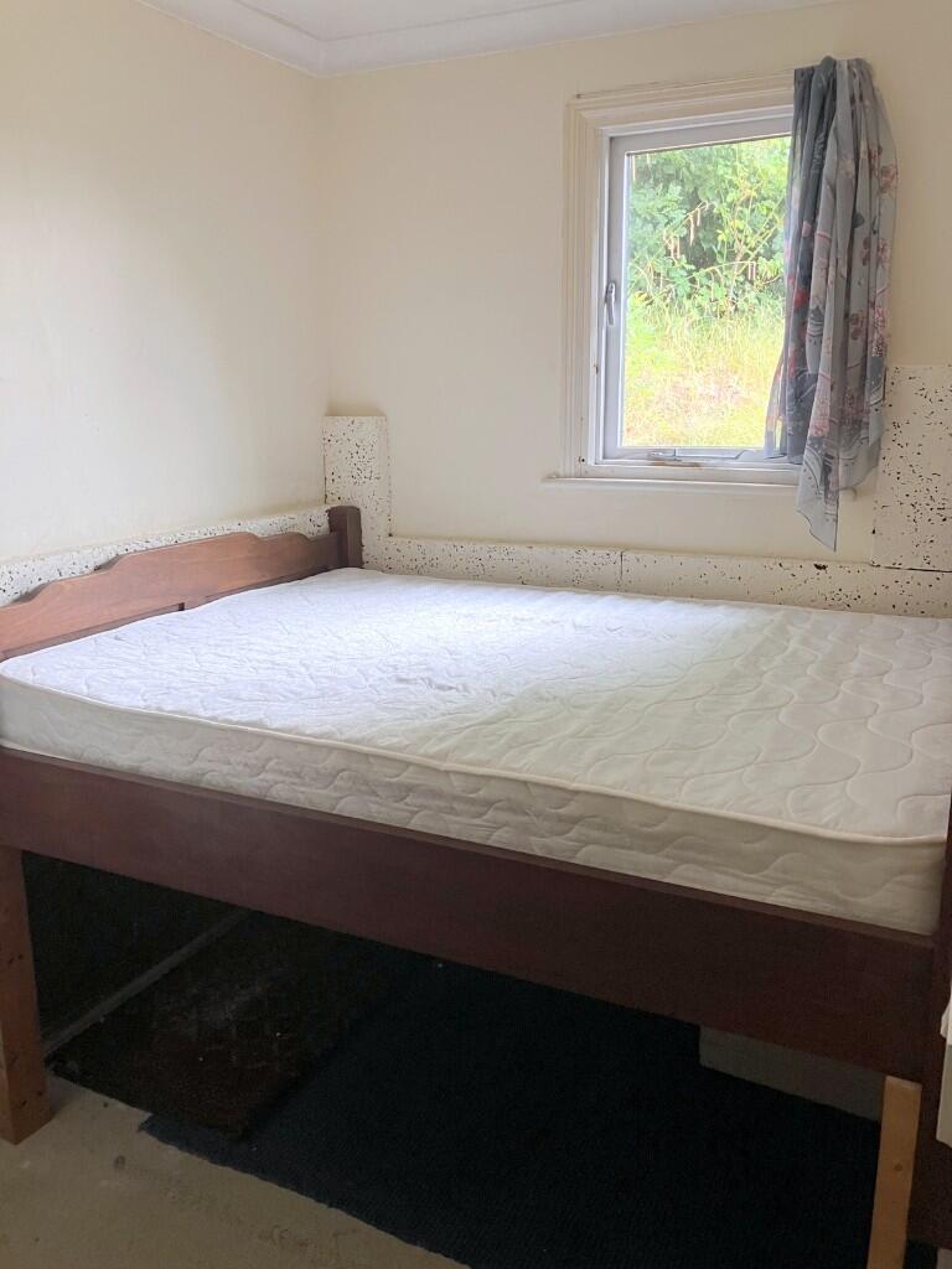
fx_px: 1027
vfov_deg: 63.4
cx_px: 476
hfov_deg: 49.7
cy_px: 634
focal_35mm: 28
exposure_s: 1/69
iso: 80
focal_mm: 3.99
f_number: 1.8
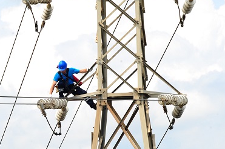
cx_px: 62
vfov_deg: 4.6
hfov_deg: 6.9
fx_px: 1859
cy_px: 93
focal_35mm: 298
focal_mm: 170
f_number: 13
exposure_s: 1/100
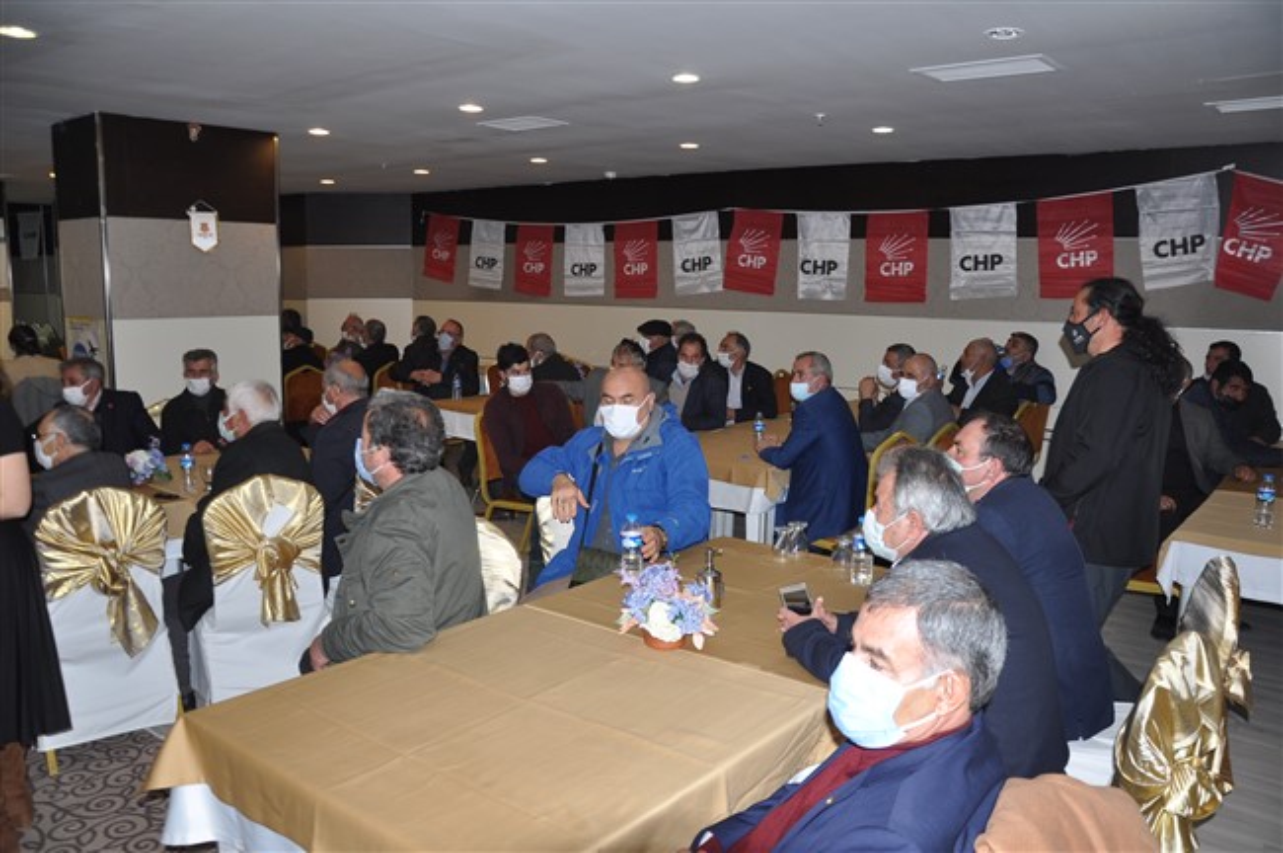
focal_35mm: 27
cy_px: 426
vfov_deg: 47.8
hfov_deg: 67.4
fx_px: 961
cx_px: 642
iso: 320
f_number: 3.5
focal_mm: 18
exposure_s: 1/60
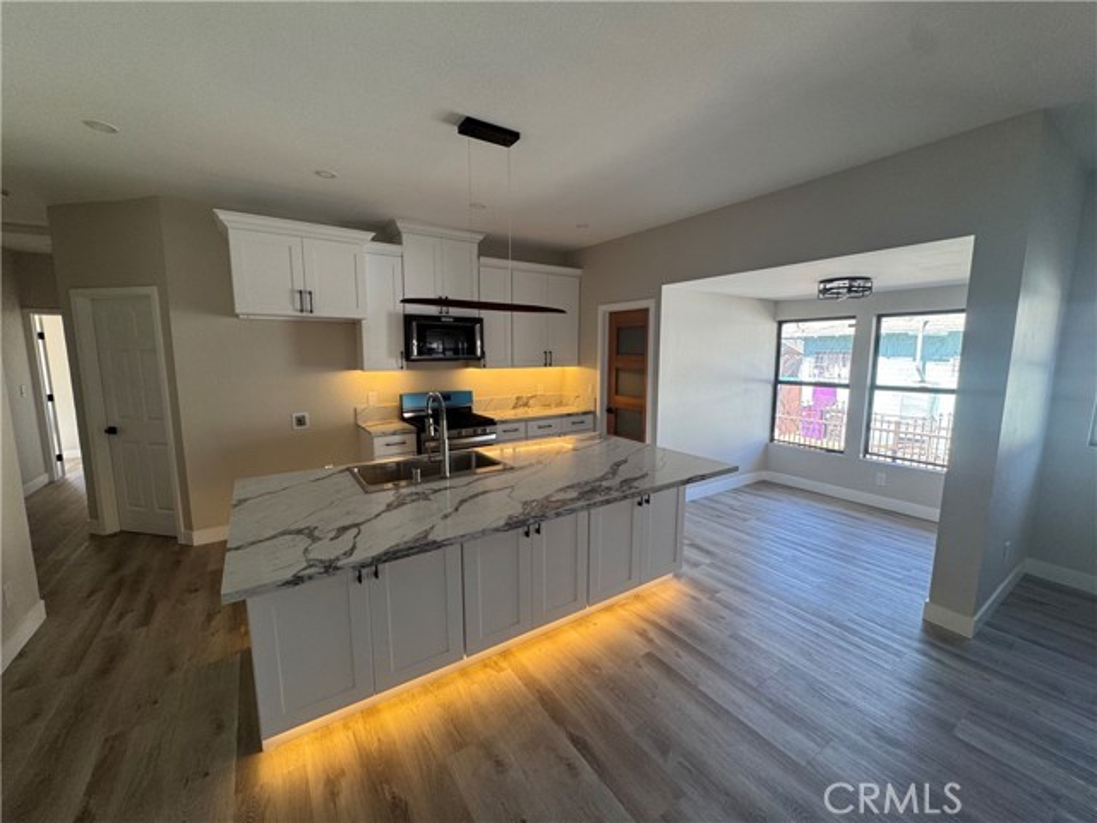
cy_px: 412
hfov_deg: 102.1
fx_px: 444
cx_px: 548
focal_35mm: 14
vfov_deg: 85.7
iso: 80
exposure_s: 1/120
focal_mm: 2.22
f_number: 2.2
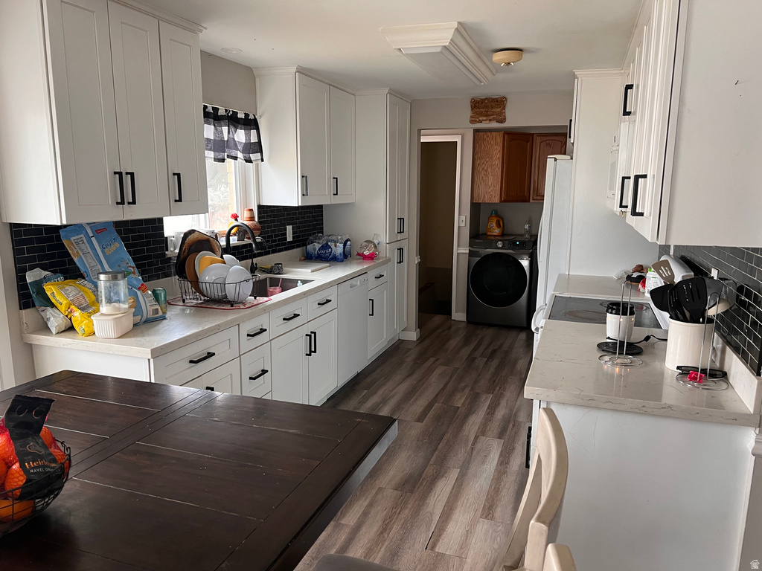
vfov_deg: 53.1
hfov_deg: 67.3
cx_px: 381
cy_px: 286
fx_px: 572
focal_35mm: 26
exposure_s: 1/64
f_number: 1.5
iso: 125
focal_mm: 5.7
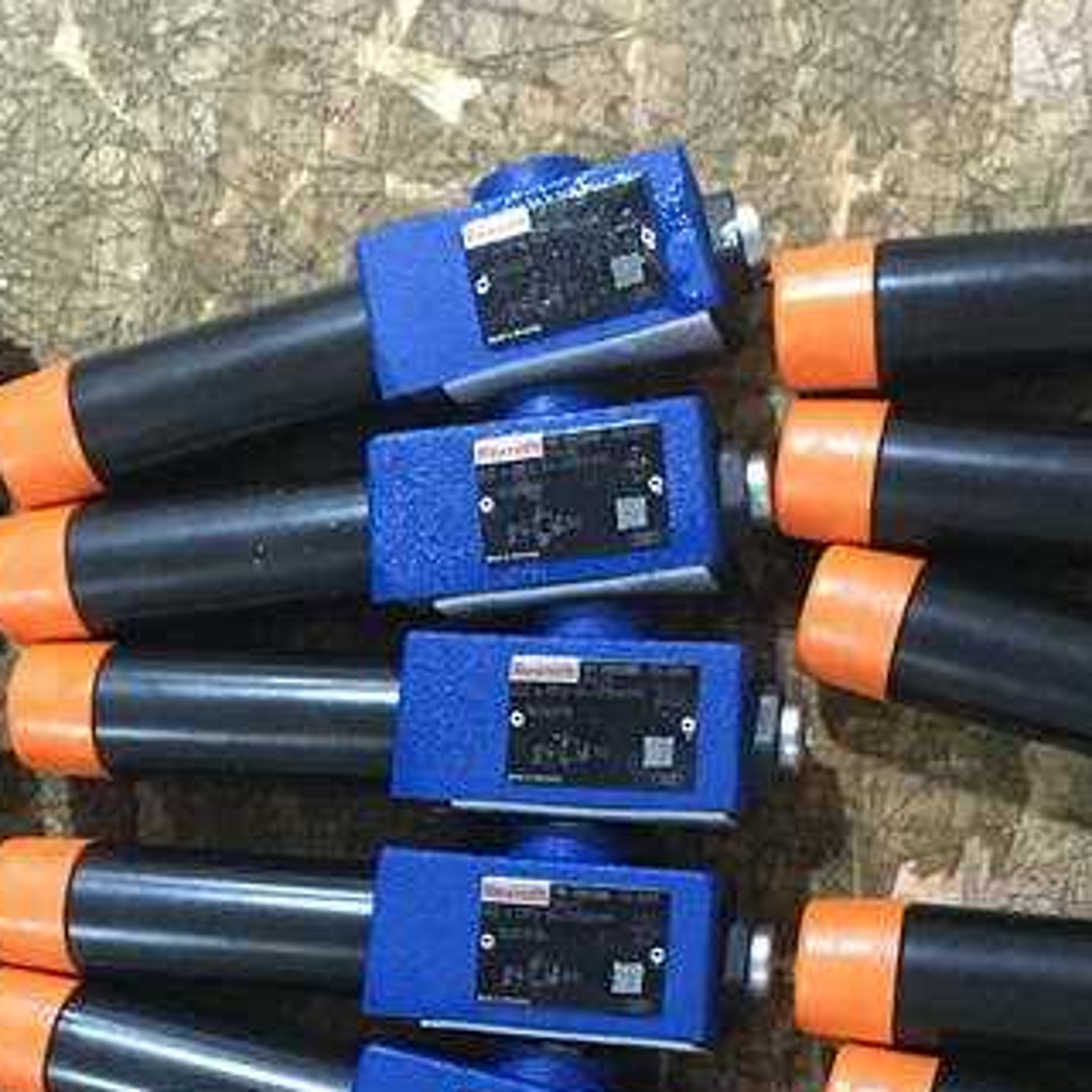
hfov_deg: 26.9
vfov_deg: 26.3
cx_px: 522
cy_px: 904
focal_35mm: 64
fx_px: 2284
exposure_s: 1/17
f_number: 2.2
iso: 320
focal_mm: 4.15
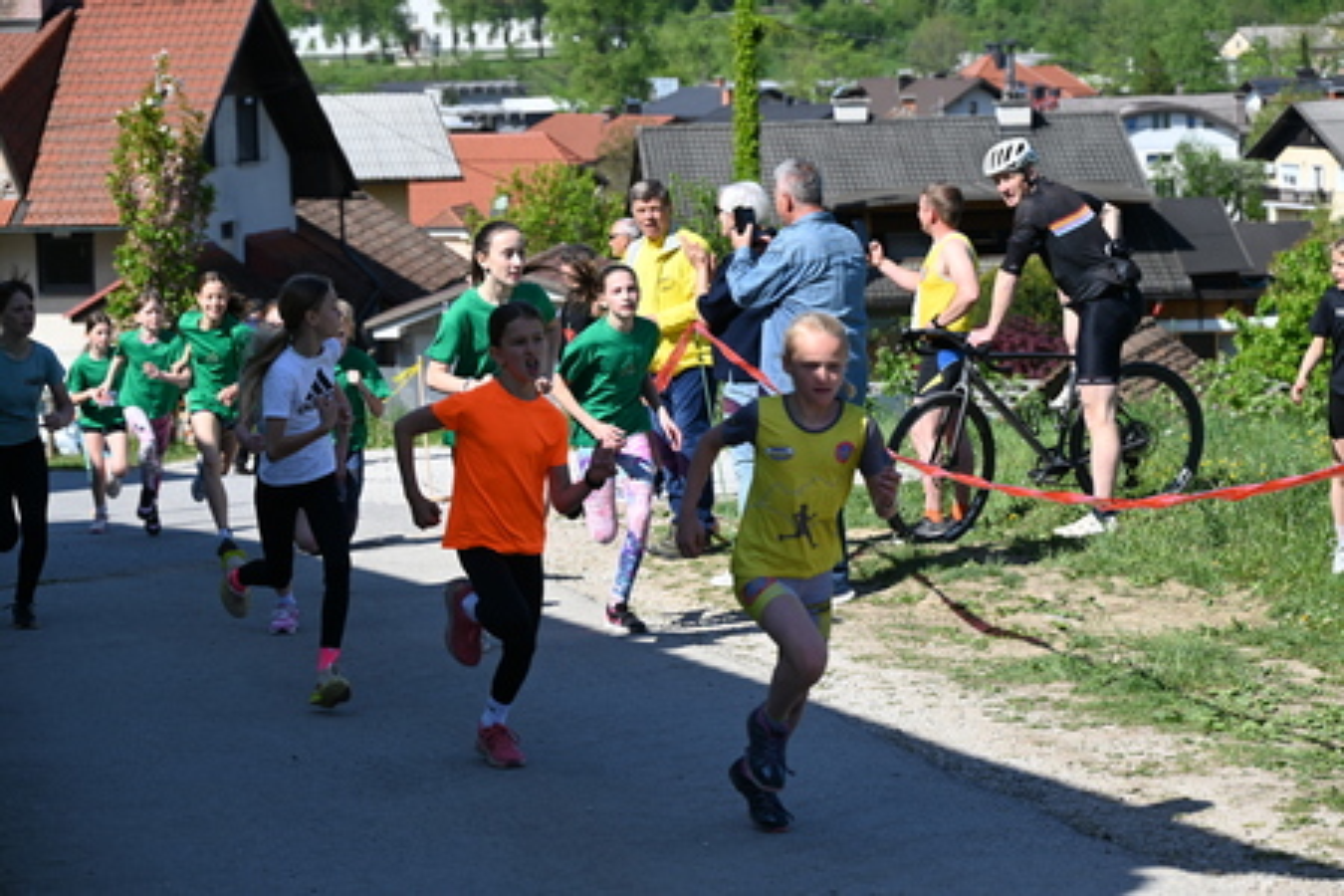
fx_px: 3845
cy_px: 448
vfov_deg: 13.3
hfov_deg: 19.8
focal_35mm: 103
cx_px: 672
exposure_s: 1/320
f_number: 6.3
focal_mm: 103
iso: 100
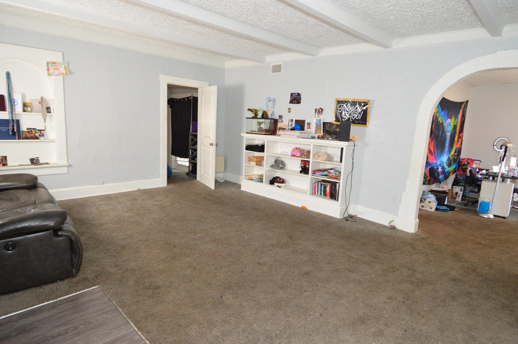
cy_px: 173
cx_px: 269
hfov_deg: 86.9
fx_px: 273
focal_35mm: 19
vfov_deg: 64.4
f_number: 4
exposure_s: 1/60
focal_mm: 12
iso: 1250
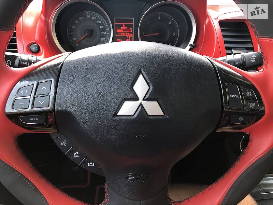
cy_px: 102
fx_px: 221
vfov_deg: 49.7
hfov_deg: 63.4
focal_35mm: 28
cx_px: 136
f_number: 1.8
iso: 25
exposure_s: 1/40
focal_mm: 4
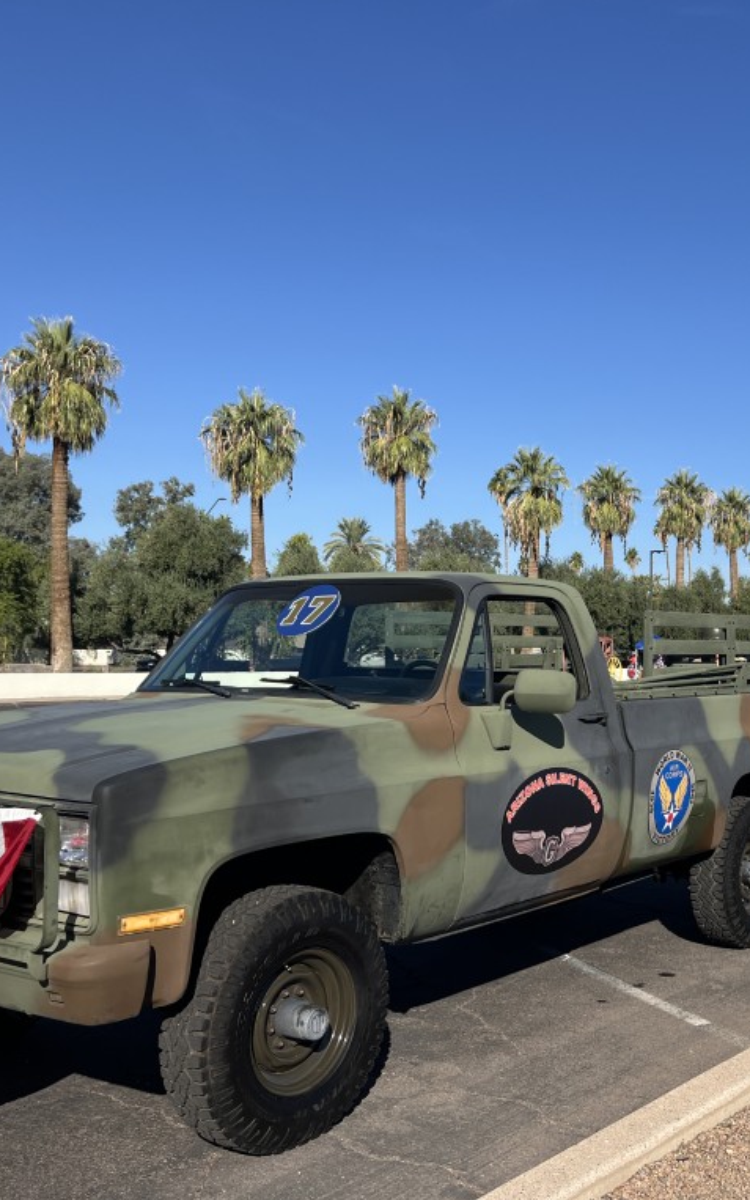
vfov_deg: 52.7
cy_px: 598
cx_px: 544
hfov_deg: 33.9
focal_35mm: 37
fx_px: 1210
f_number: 1.6
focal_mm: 5.1
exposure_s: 1/3745
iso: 50
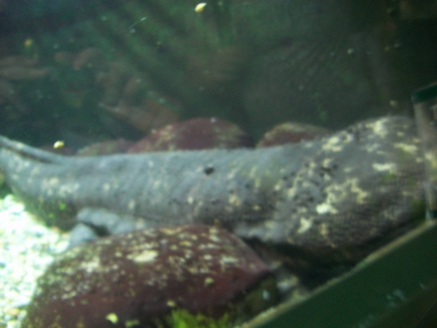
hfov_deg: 56.8
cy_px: 164
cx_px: 218
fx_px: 404
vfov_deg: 44.2
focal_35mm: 32
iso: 220
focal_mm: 5.7
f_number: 2.9
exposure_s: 1/2.5
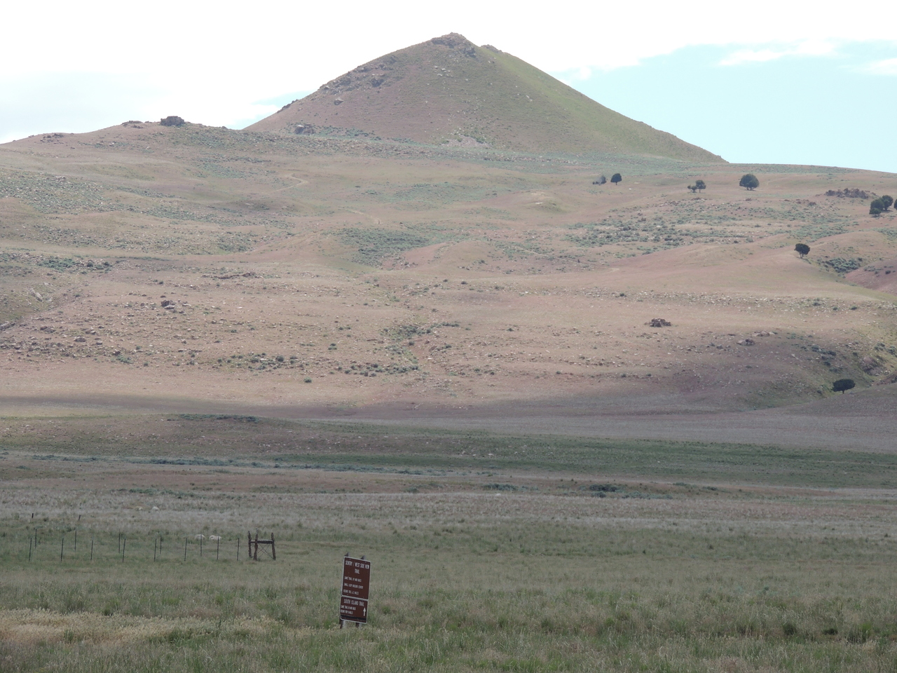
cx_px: 448
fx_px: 5183
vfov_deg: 7.4
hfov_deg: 9.9
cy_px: 336
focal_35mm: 200
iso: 110
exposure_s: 1/500
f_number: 4.6
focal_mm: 35.6
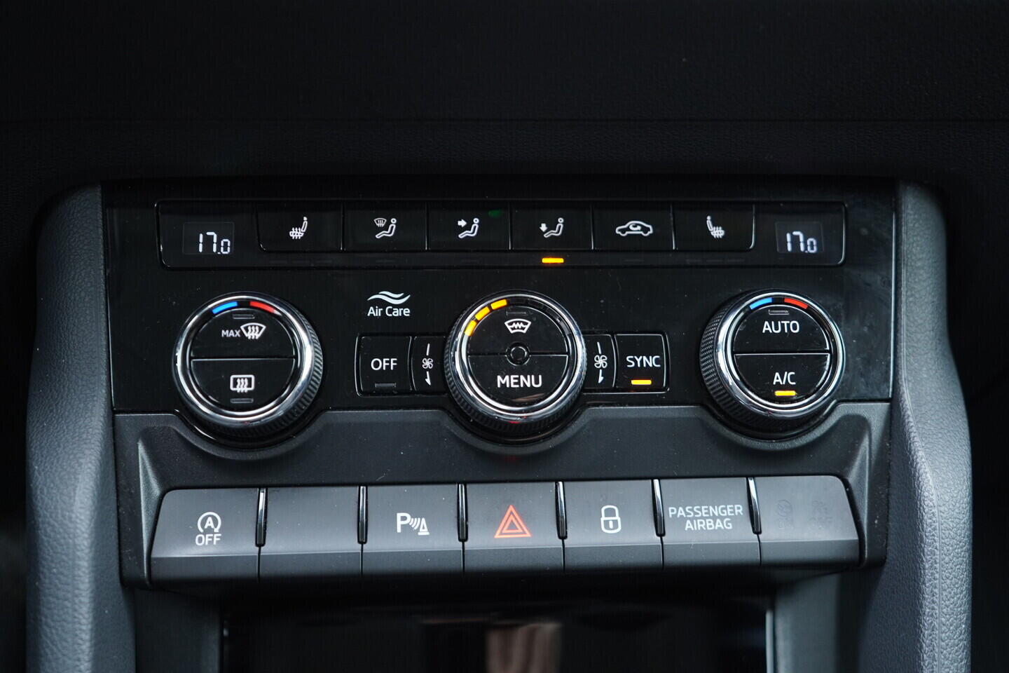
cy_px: 336
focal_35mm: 36
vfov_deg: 36.9
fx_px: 1009
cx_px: 504
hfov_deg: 53.1
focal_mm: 24
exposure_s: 1/40
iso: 800
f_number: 2.8
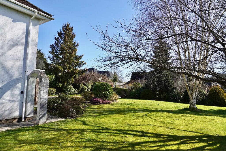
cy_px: 76
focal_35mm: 24
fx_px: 151
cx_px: 113
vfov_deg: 53.1
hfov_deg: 73.7
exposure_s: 1/125
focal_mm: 16
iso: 100
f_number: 9
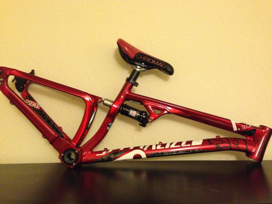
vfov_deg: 42.9
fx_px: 259
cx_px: 136
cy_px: 102
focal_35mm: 33
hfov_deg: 55.4
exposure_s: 1/15
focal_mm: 4.12
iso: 800
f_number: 2.4
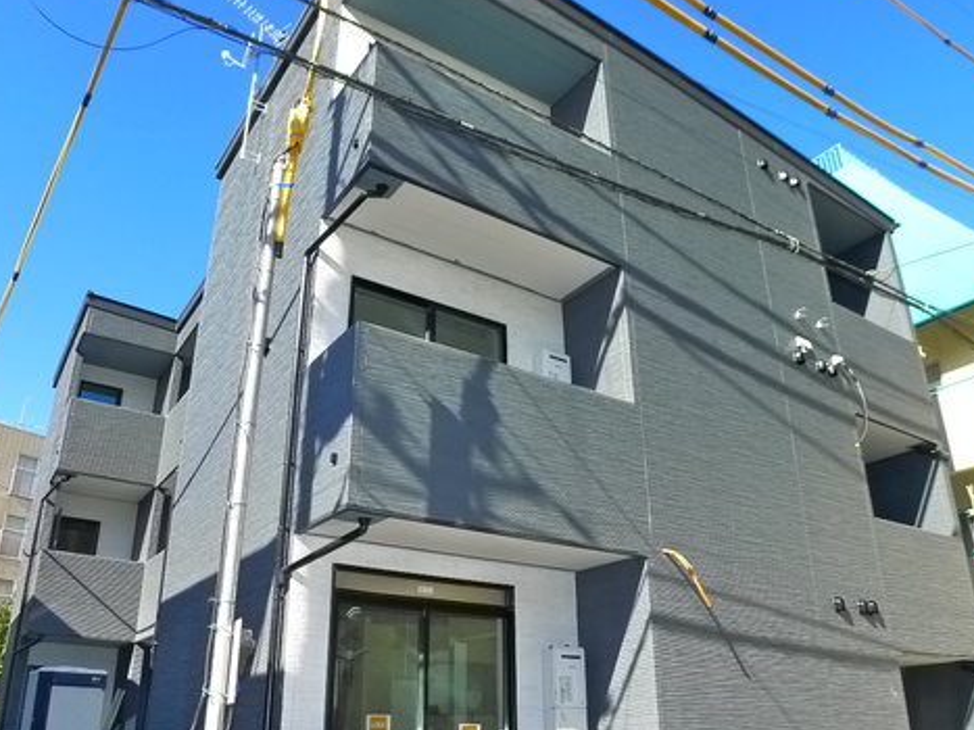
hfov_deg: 51.4
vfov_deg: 39.6
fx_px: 1013
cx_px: 467
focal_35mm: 36
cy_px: 418
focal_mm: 5.1
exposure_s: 1/500
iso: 400
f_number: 2.8
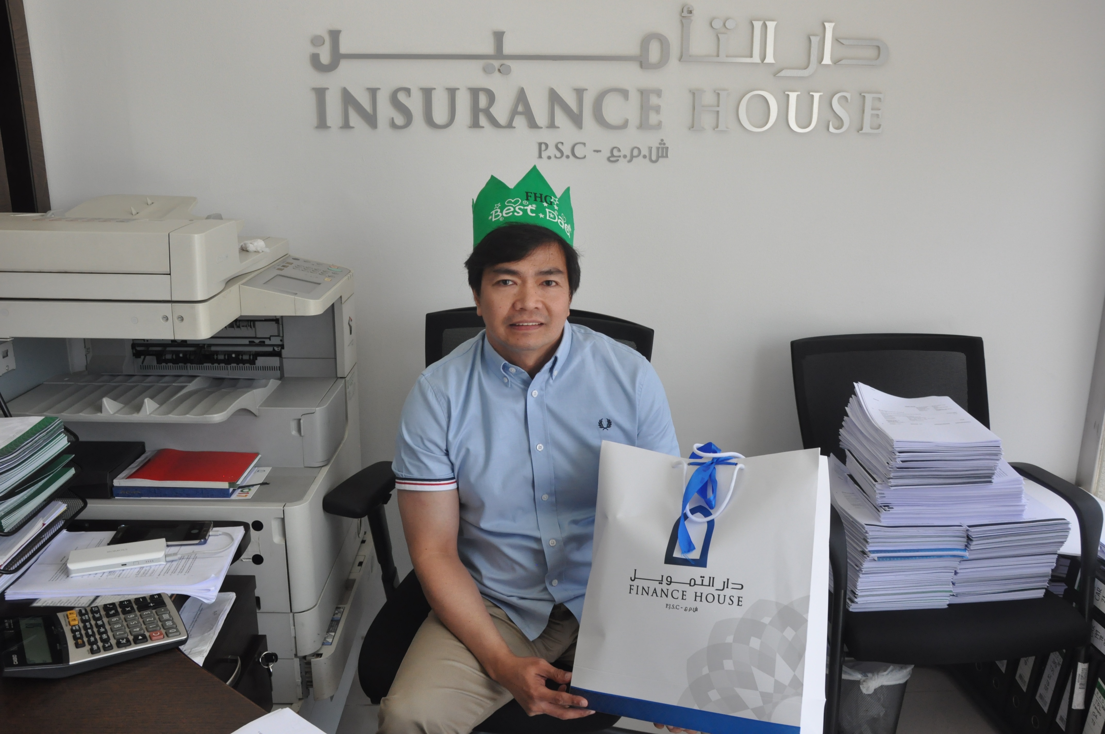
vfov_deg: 41.6
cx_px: 552
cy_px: 367
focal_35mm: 32
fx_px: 966
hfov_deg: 59.6
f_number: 10
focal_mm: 21
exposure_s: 1/100
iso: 800
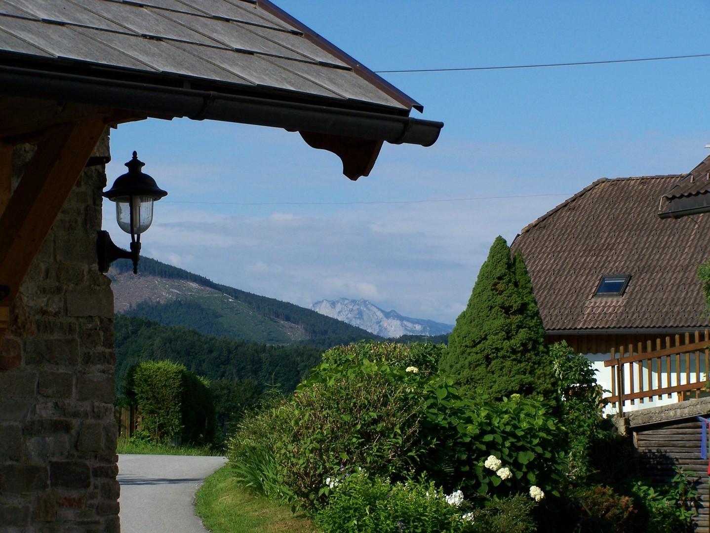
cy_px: 266
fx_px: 1929
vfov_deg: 15.7
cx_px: 355
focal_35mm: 94
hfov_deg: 20.9
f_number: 6.3
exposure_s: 1/640
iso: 100
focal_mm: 15.6
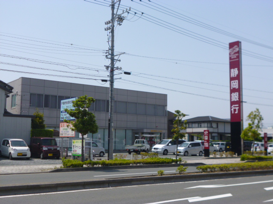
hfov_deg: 42.9
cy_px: 102
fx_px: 347
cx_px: 136
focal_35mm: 44
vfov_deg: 32.9
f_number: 3.4
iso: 100
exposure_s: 1/1300
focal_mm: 7.9
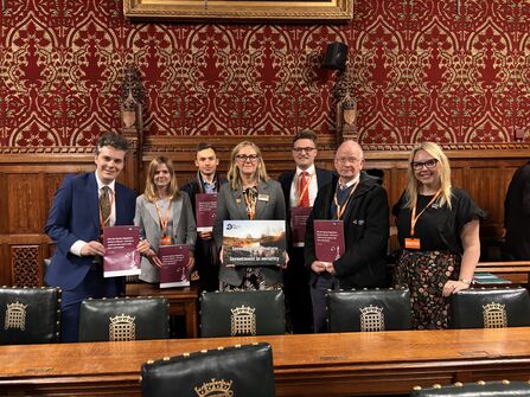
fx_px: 398
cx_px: 265
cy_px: 198
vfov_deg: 53.0
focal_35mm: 26
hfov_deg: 67.3
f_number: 1.6
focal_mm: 5.96
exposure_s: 1/33
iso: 400
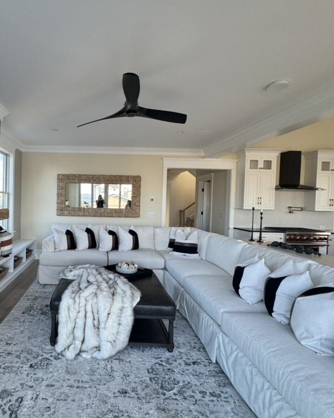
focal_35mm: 19
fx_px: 235
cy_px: 206
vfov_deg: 83.3
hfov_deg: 67.6
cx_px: 95
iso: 125
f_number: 2.2
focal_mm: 2.22
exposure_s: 1/99
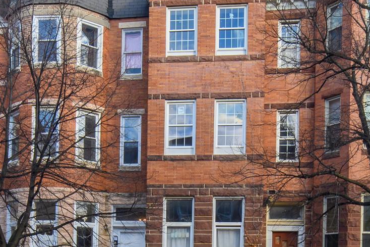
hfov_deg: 37.5
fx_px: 545
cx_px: 173
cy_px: 103
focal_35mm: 53
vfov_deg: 25.5
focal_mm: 19
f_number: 16
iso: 320
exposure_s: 1/125
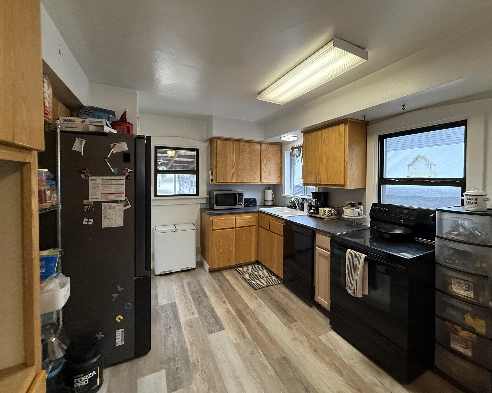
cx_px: 277
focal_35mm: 16
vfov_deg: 80.3
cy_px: 183
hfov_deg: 92.6
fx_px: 233
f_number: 2.2
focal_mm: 2.22
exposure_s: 1/120
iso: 640
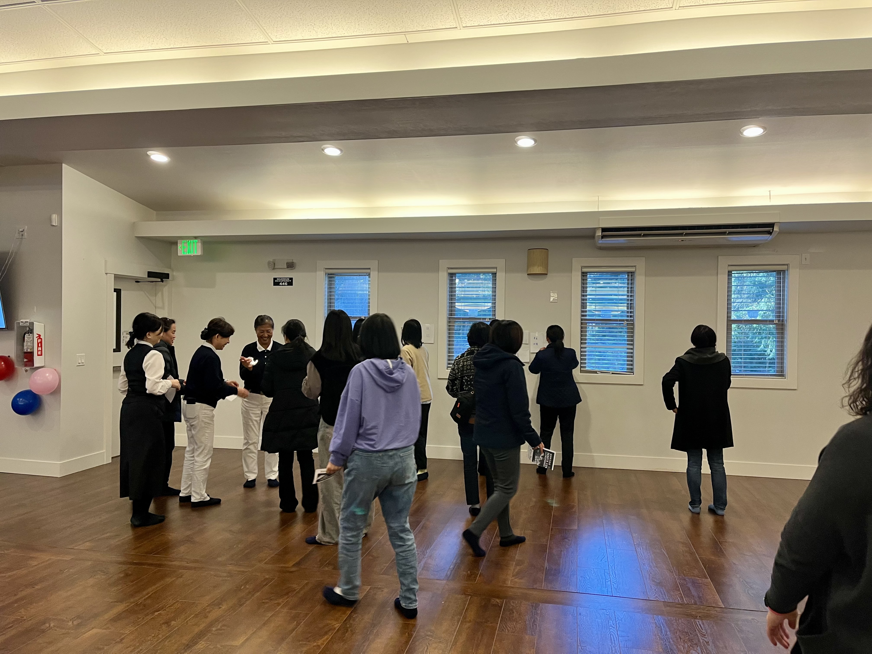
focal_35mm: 26
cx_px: 436
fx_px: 655
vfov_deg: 53.1
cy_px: 327
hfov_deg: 67.3
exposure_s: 1/60
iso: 100
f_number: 1.6
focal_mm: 5.1
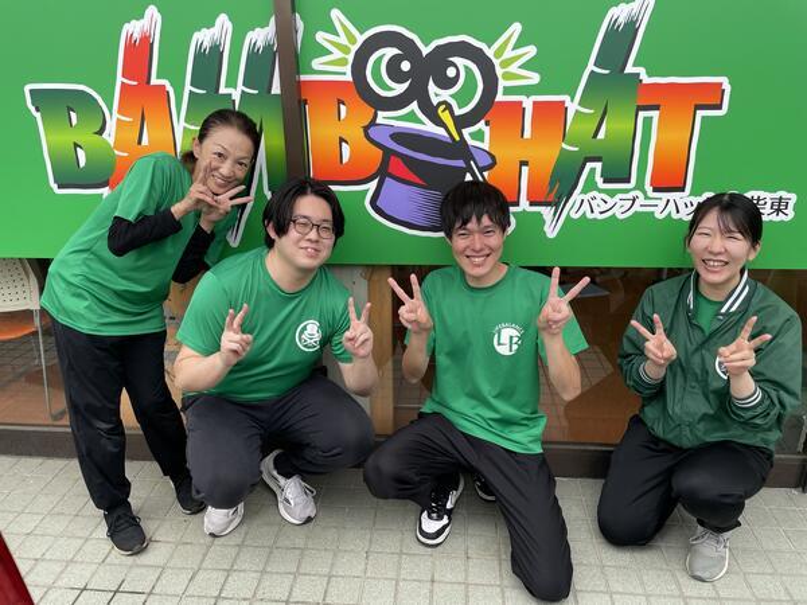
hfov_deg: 67.3
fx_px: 606
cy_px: 302
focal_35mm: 26
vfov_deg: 53.1
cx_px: 404
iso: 50
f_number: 1.6
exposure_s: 1/910
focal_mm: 4.2
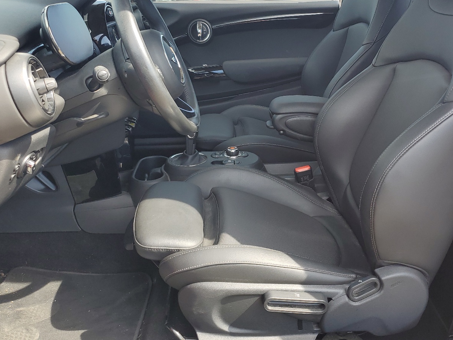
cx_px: 270
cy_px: 120
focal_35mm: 35
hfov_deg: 52.3
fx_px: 458
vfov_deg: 40.3
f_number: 1.5
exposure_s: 1/370
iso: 50
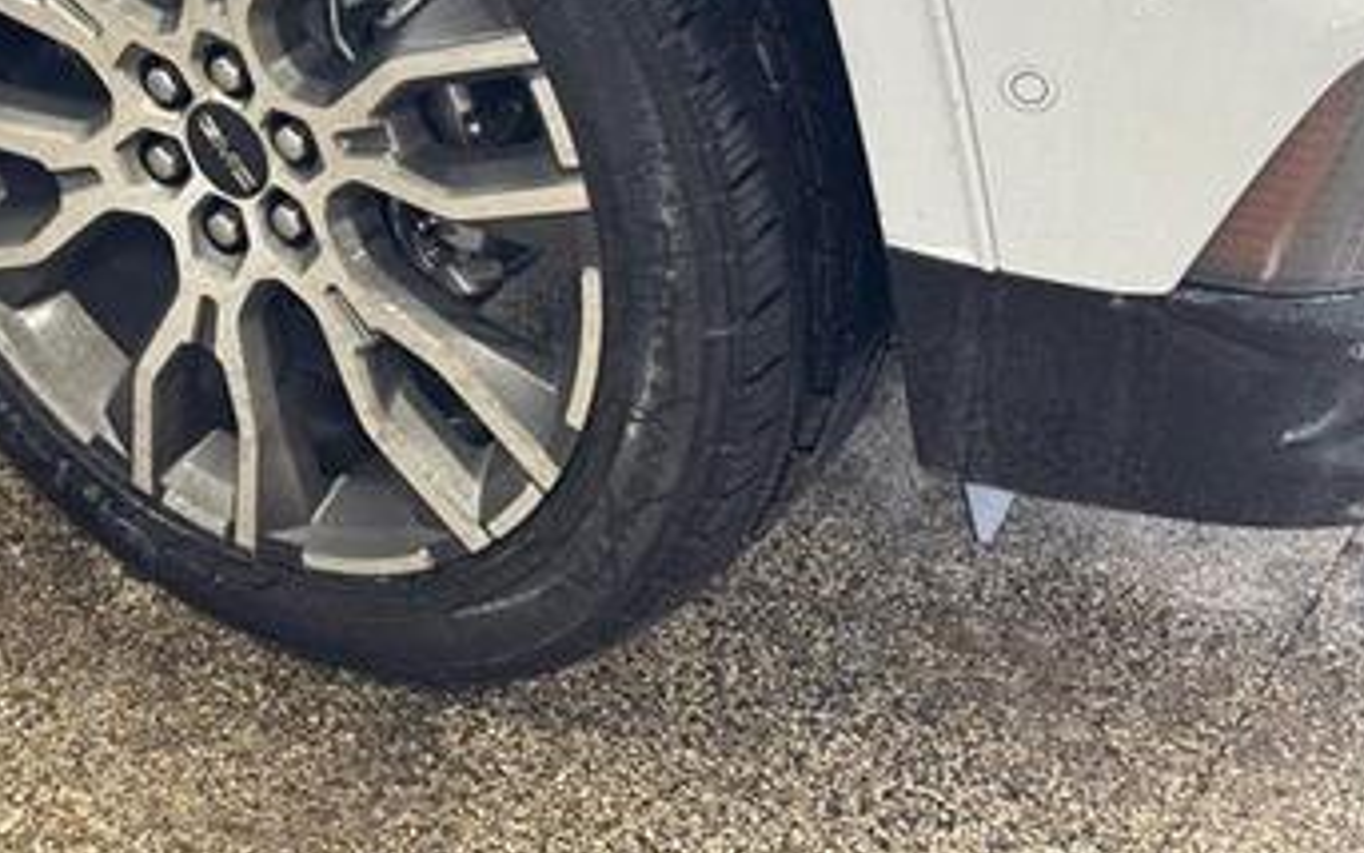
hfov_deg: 27.2
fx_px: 2789
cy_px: 163
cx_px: 391
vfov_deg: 17.3
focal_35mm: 75
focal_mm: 6.76
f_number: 1.78
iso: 250
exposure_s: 1/60
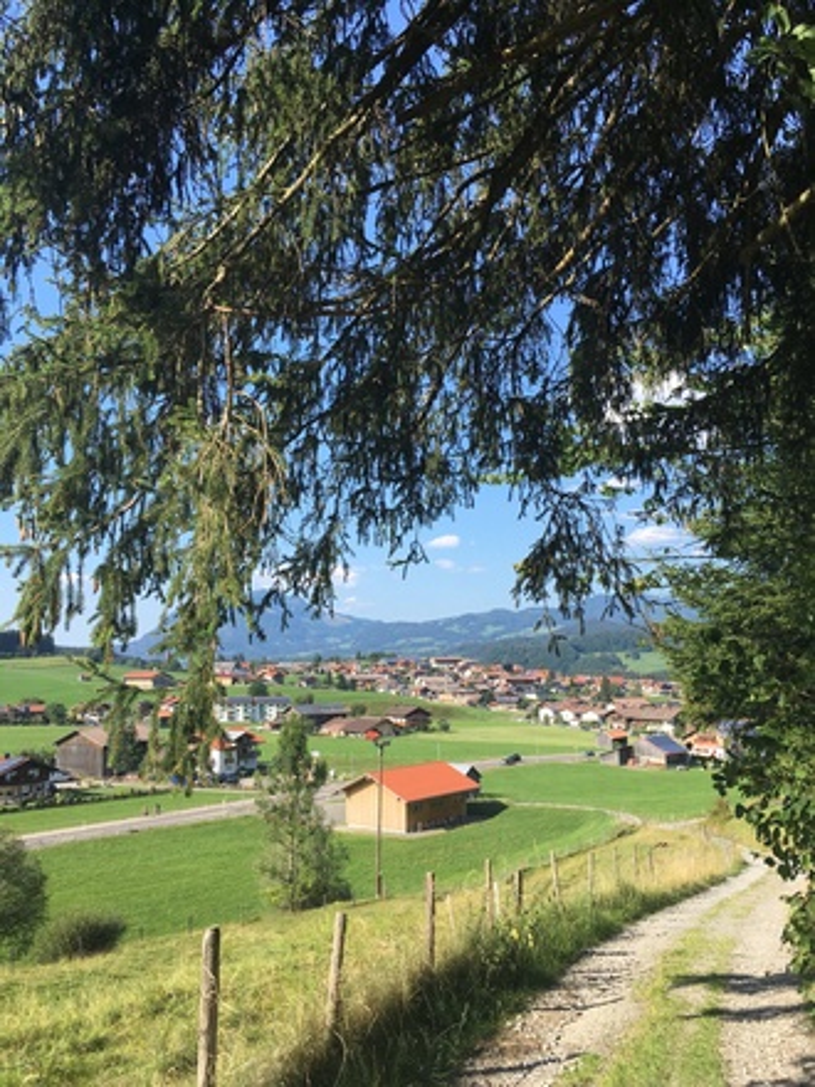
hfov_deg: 48.2
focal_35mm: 29
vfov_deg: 61.7
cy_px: 544
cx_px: 408
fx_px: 910
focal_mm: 4.15
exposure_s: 1/974
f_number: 2.2
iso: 25
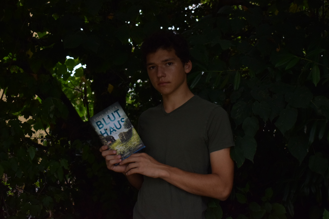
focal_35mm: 49
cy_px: 110
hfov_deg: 40.3
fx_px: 448
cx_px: 166
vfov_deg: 27.5
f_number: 4.5
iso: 1250
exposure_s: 1/1000
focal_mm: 32
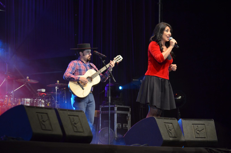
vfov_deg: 6.8
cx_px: 116
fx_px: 1297
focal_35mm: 202
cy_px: 76
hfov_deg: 10.2
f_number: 5
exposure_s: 1/200
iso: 1600
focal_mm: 135
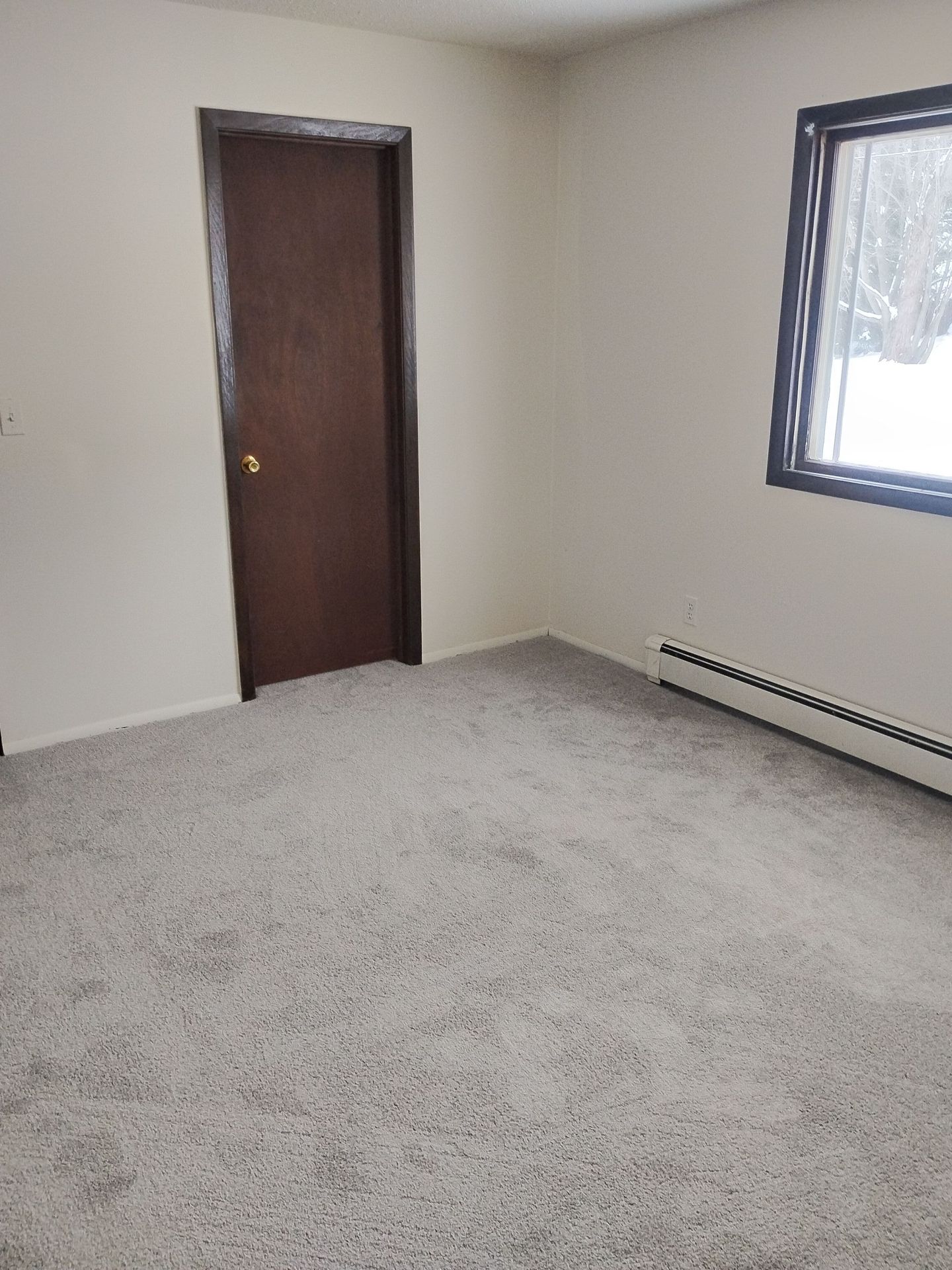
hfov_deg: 49.7
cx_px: 476
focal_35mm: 28
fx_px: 1027
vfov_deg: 63.4
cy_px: 635
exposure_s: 1/60.2
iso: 406
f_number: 1.8
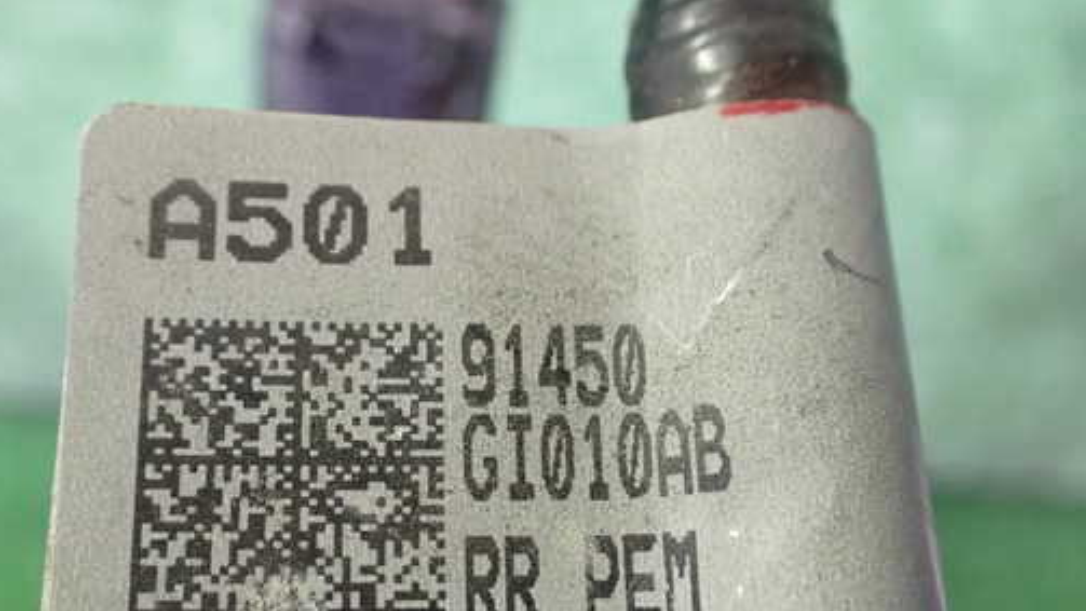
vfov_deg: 30.1
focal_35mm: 39
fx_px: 1123
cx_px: 462
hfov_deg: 51.4
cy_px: 427
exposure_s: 1/30
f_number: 2.3
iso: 1600
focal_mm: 5.4
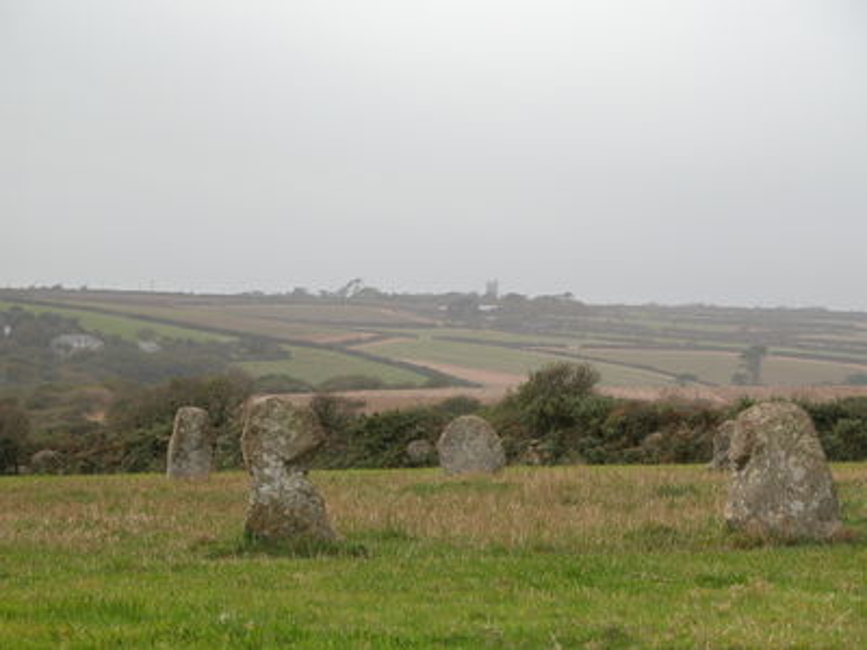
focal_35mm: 136
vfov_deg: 10.9
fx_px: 3406
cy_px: 325
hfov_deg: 14.5
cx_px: 434
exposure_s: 1/253
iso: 100
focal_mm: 34.7
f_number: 4.8
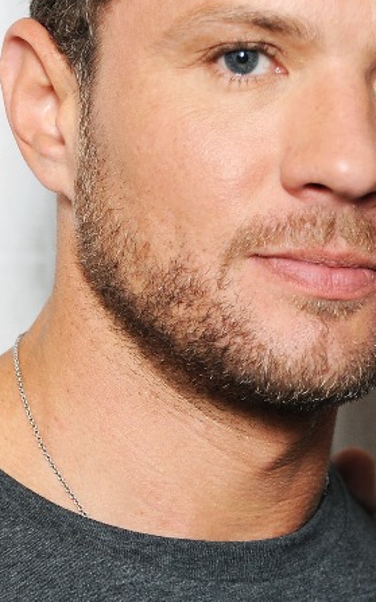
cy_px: 304
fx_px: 4677
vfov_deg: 7.4
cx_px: 188
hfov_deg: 4.6
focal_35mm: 285
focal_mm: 122
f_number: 6.3
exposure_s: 1/160
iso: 800
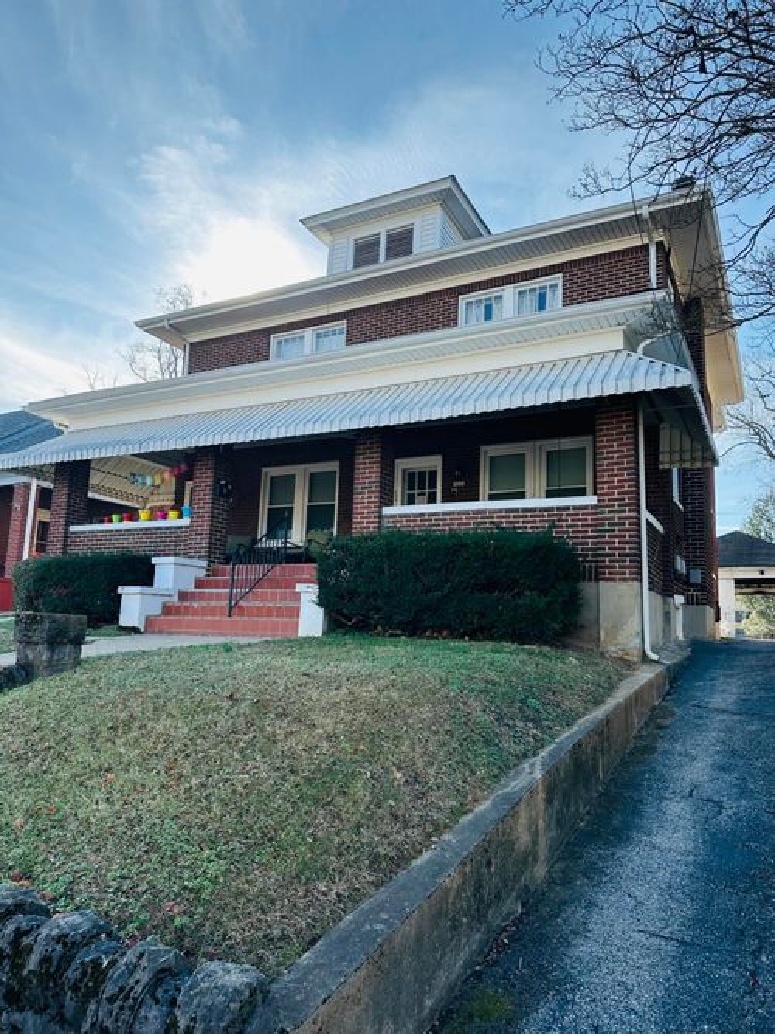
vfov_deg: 71.6
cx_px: 388
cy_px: 517
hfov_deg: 56.8
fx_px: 717
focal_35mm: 24
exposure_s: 1/2028
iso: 80
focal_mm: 6.86
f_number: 1.78
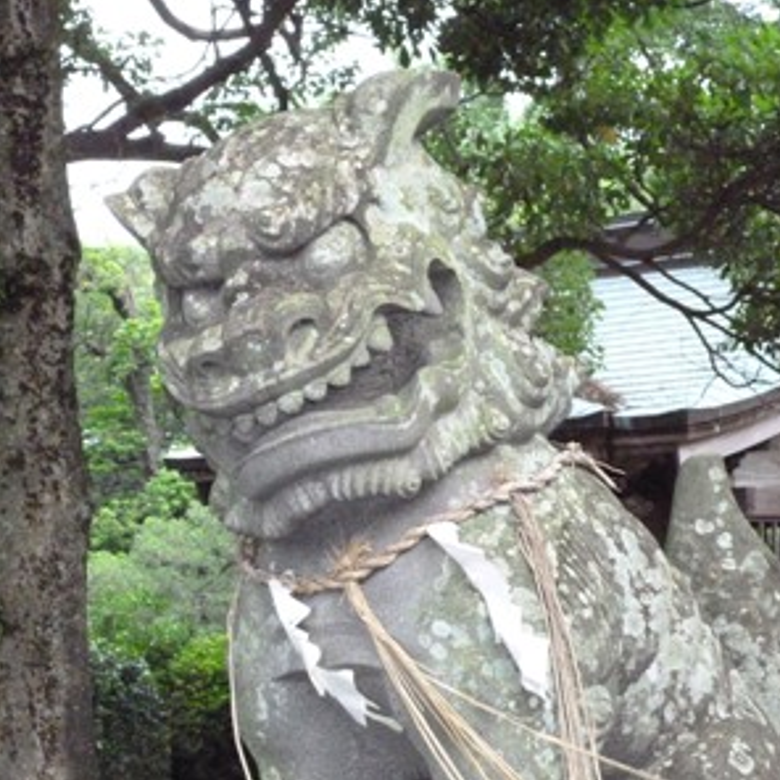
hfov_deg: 14.9
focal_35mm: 117
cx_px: 314
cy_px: 390
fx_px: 2983
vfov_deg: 14.9
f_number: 6.2
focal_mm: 17.5
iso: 1250
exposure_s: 1/60
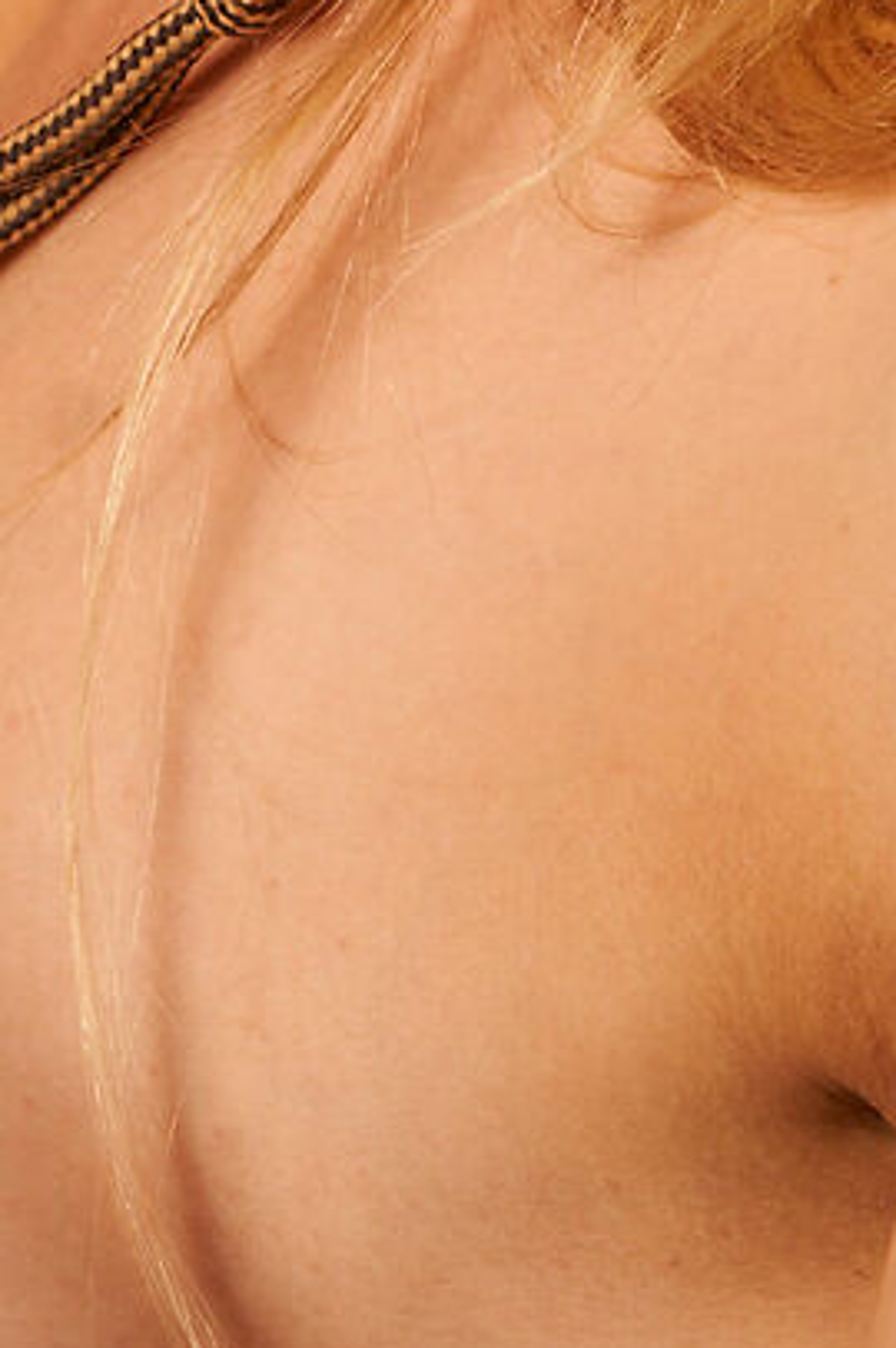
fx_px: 18809
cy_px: -1235
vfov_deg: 4.1
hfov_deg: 2.7
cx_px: -27
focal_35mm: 503
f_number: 8
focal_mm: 85
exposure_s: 1/125
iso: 100
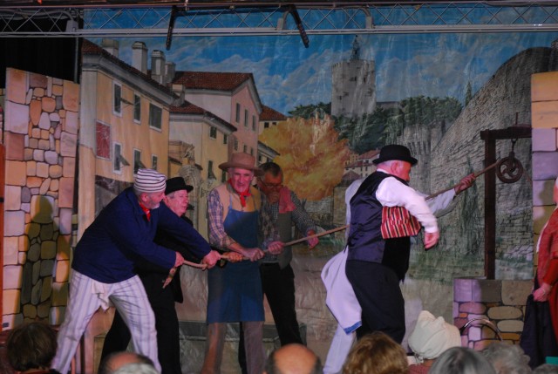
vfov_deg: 13.1
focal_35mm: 105
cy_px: 187
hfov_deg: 19.4
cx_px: 279
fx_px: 1630
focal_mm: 70
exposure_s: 1/60
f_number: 5
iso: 800
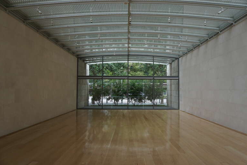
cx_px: 126
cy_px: 84
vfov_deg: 51.3
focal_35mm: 25
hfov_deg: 71.5
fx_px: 172
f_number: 4
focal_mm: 16
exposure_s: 1/160
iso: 200
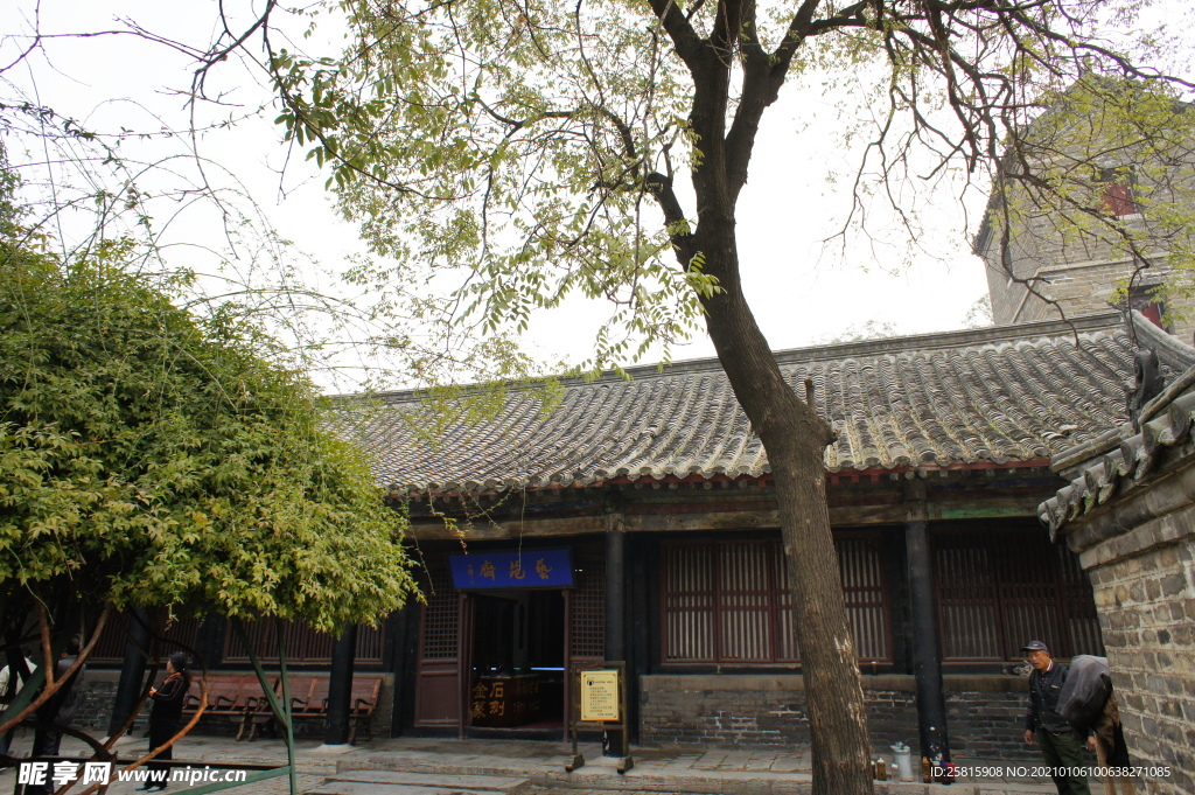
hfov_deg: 73.8
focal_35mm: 24
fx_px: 796
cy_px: 398
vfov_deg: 53.1
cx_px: 598
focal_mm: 16
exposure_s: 1/250
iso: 200
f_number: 6.3
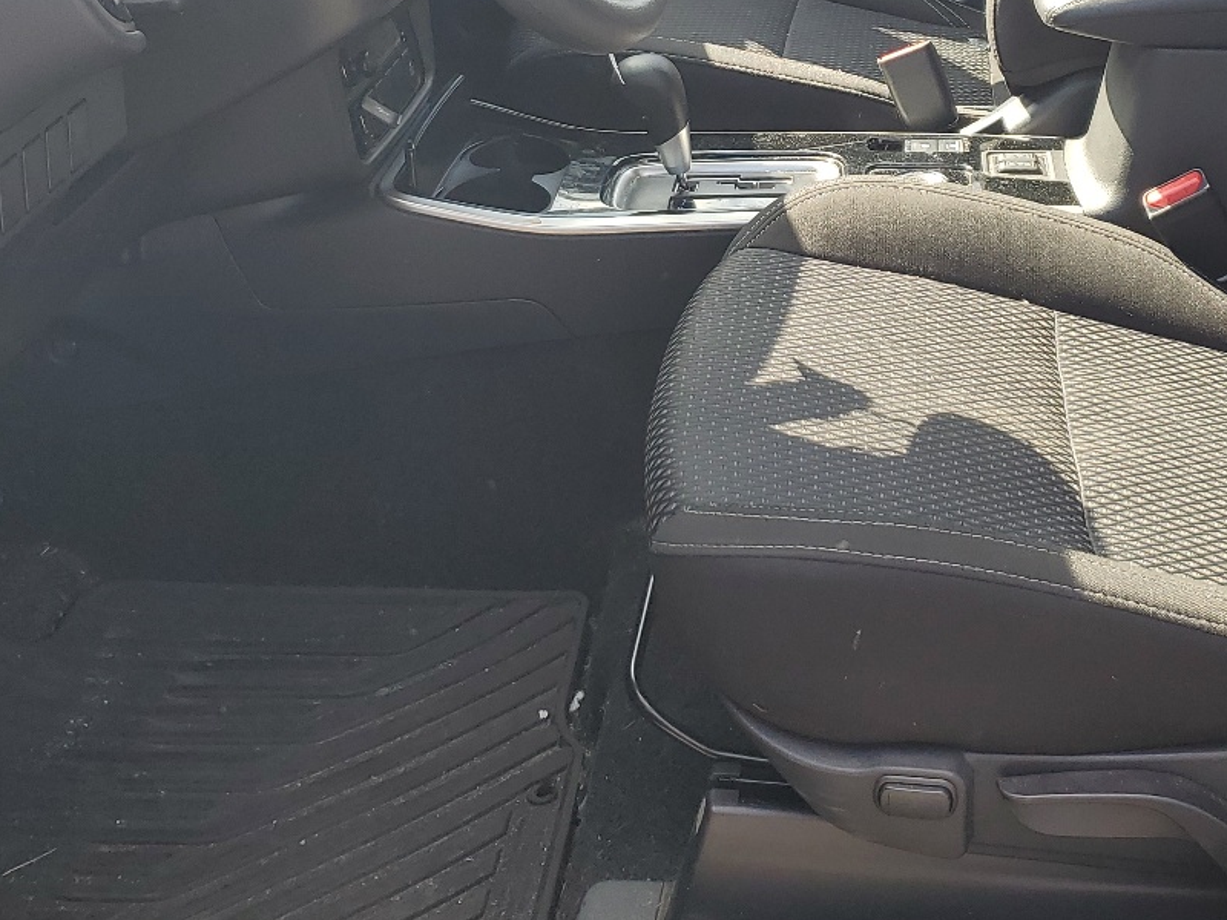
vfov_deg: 27.6
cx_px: 825
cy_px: 204
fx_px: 1843
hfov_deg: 36.4
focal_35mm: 52
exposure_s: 1/333
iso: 50
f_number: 1.5
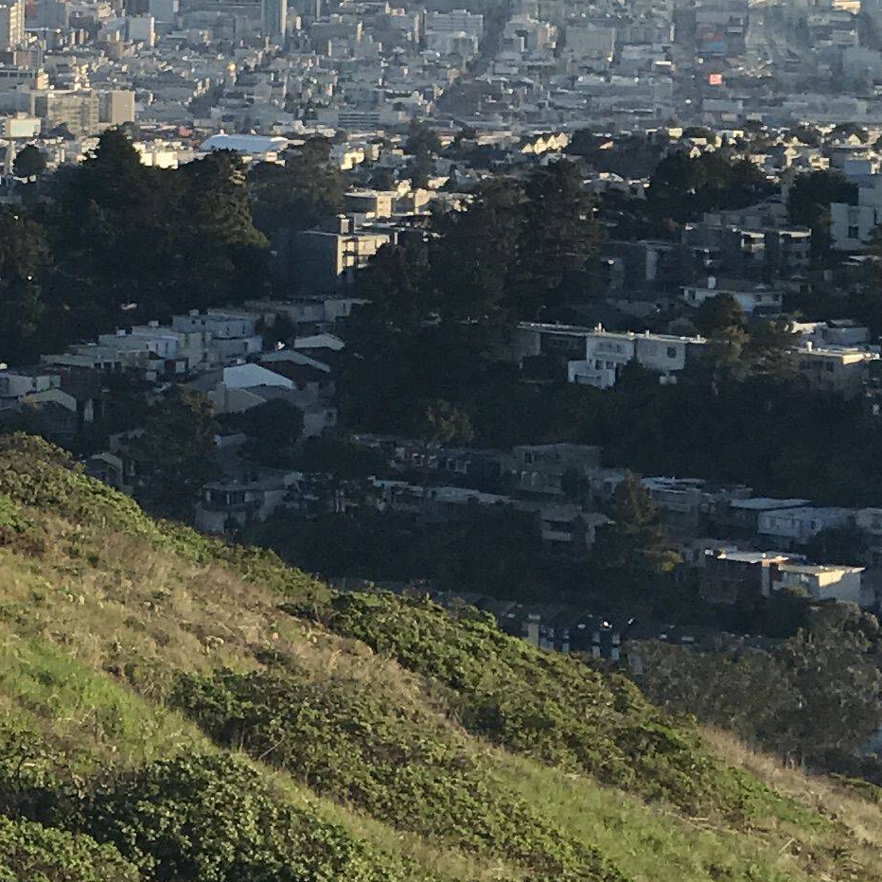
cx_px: -679
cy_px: -46
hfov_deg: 7.8
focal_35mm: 218
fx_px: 6284
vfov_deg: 8.0
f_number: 2.8
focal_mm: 6.6
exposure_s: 1/567
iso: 20
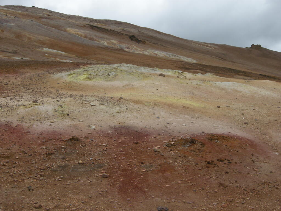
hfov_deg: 40.4
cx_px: 140
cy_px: 106
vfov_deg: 30.9
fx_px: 382
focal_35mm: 47
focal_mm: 10.1
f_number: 5.4
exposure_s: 1/305
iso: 100
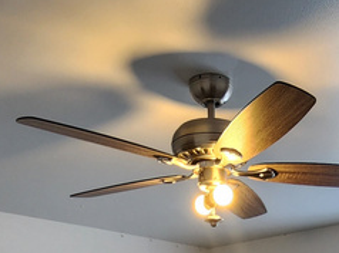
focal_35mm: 56
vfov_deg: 19.9
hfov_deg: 33.2
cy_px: 442
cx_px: 279
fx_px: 548
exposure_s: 1/60
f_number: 2.2
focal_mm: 2.2
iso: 125
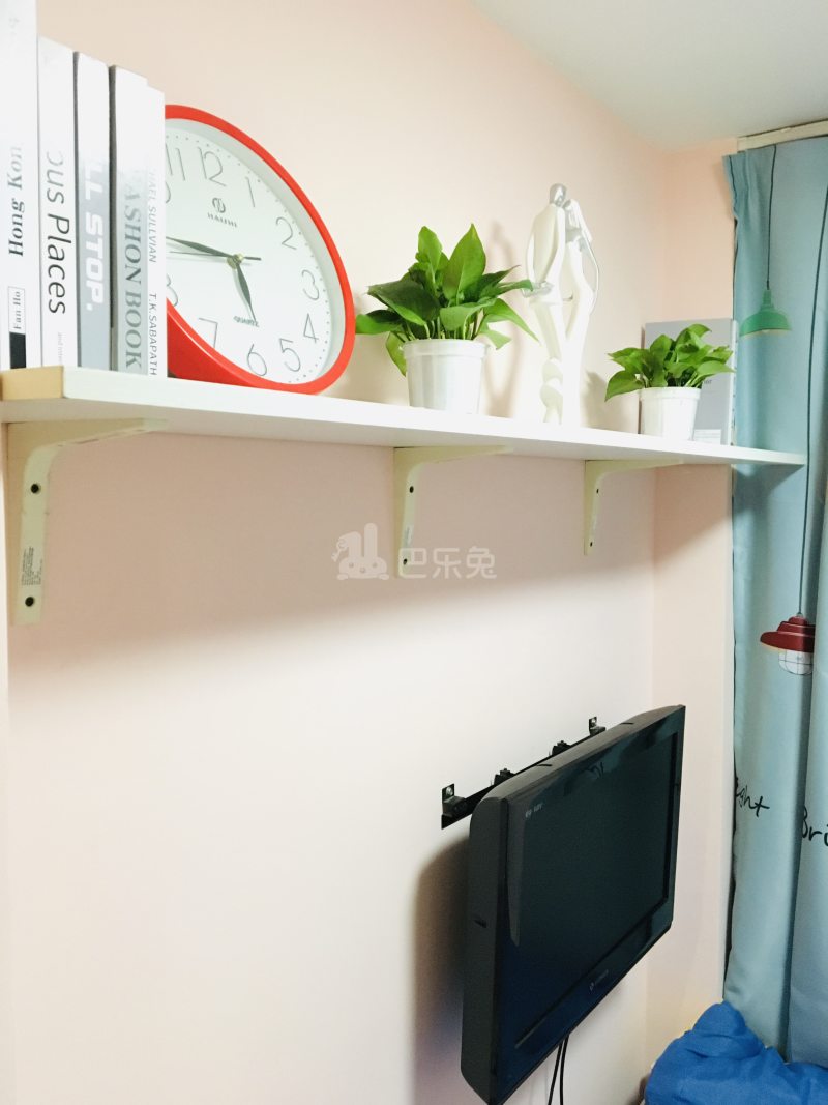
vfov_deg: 61.7
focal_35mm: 29
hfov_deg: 48.2
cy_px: 552
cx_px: 414
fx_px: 925
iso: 320
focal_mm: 4.15
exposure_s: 1/17
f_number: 2.2
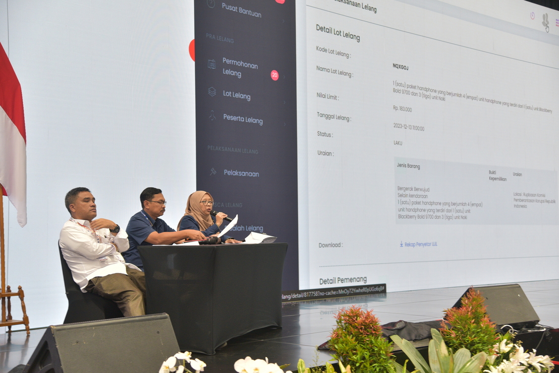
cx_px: 280
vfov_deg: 26.0
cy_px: 186
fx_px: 808
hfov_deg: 38.2
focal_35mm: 52
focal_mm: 52
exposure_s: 1/200
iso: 800
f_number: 4
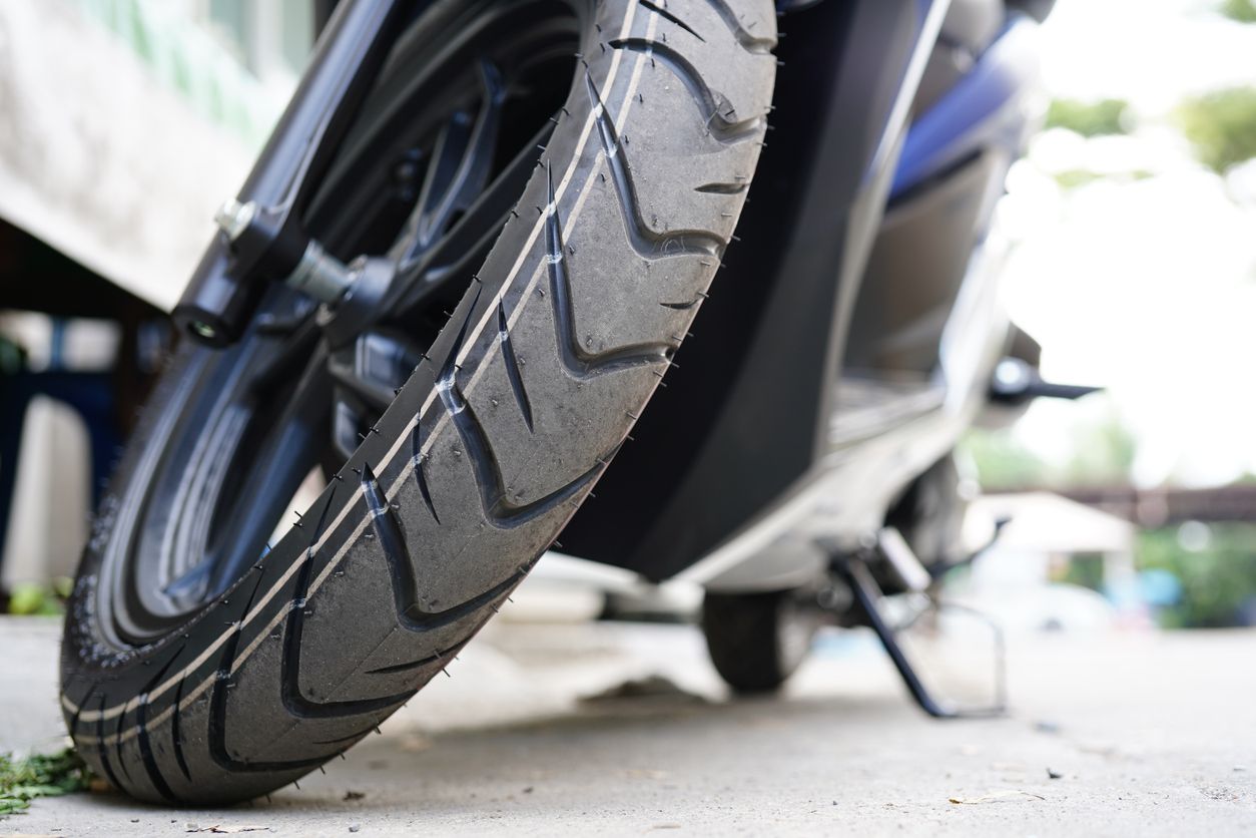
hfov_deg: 39.6
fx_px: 1744
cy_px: 419
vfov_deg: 27.0
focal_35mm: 50
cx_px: 628
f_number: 4
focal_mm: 50
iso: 160
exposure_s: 1/60
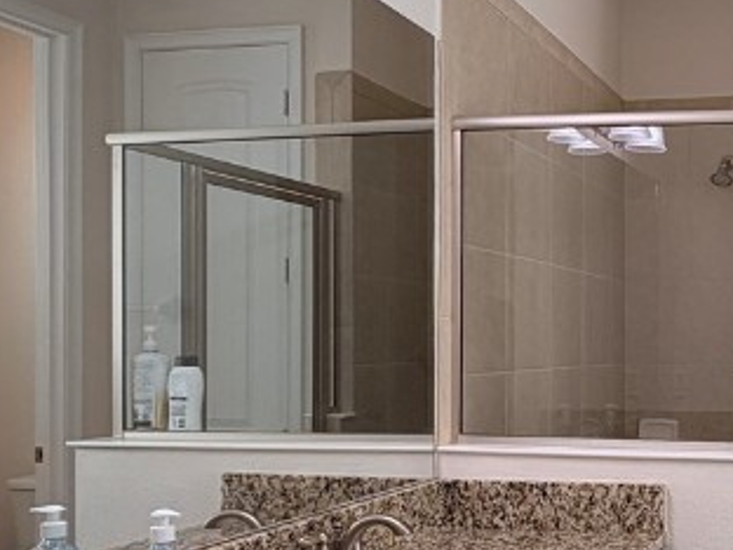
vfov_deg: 31.4
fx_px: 974
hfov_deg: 36.6
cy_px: 343
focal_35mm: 46
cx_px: 749
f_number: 2.2
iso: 80
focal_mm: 2.22
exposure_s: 1/120
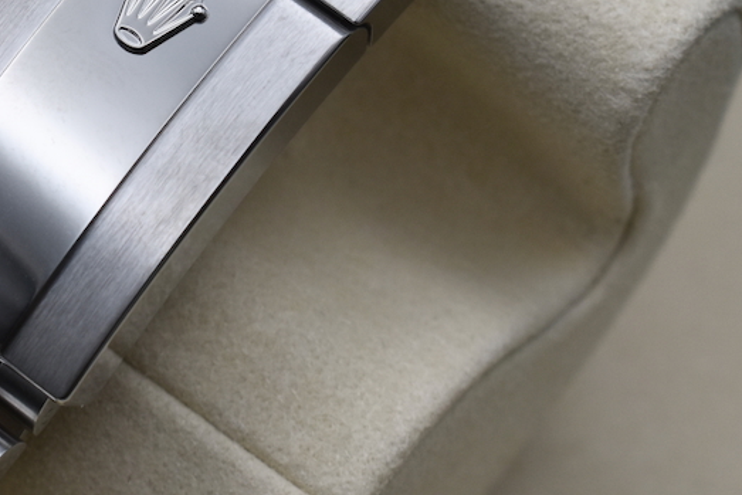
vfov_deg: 7.2
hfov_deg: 10.7
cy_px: 11
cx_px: 156
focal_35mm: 191
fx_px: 3938
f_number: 8
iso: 400
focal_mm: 52
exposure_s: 1/160
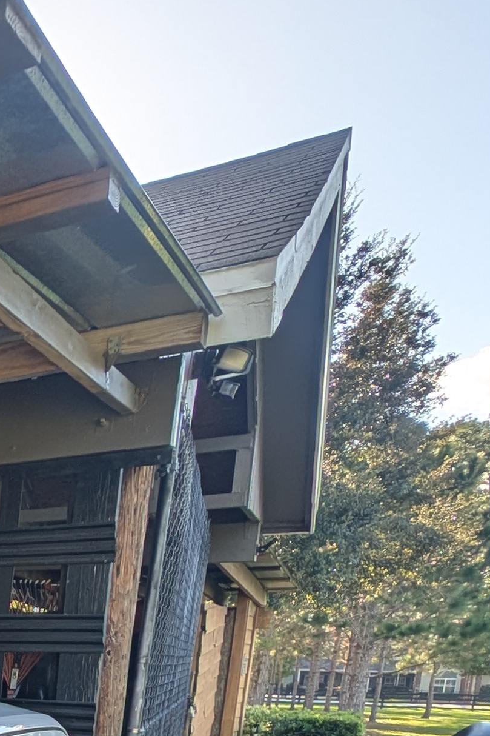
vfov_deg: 37.9
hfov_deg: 20.8
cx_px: -412
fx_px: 858
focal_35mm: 42
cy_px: 826
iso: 30
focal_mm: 2.23
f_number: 1.95
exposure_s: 1/620
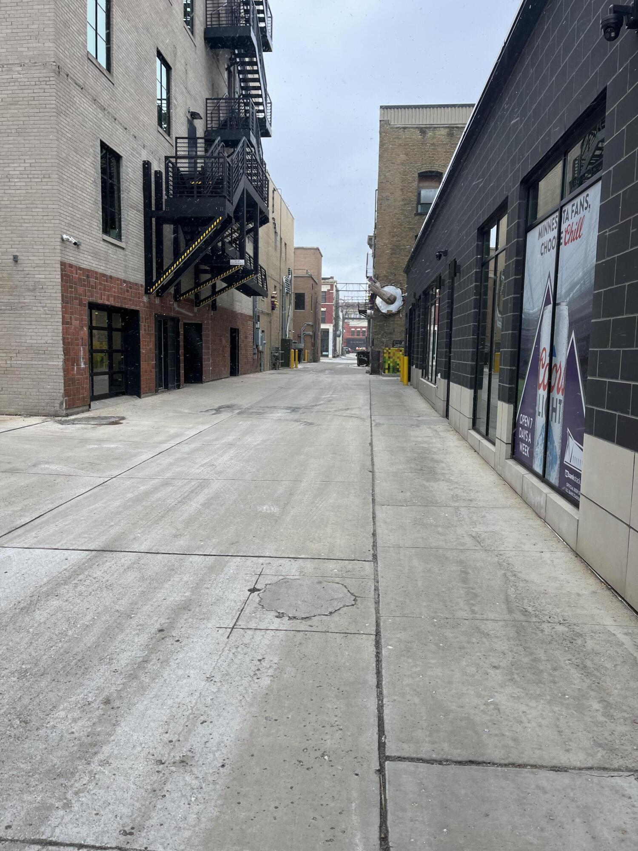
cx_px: 319
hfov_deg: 53.1
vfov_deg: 67.3
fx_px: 639
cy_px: 426
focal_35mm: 26
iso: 40
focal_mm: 5.1
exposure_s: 1/120
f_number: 1.6
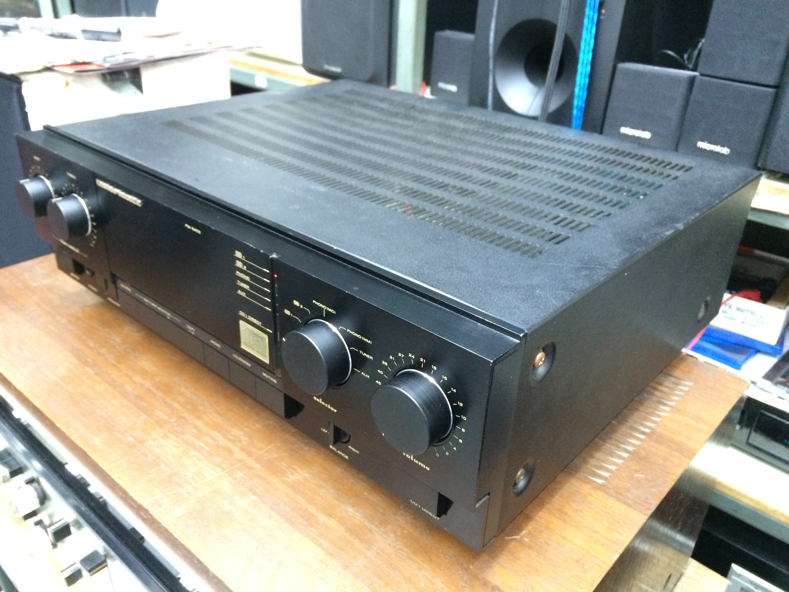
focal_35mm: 29
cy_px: 296
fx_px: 661
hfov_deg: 61.7
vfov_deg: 48.2
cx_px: 394
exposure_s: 1/17
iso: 500
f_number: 2.2
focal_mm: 4.15
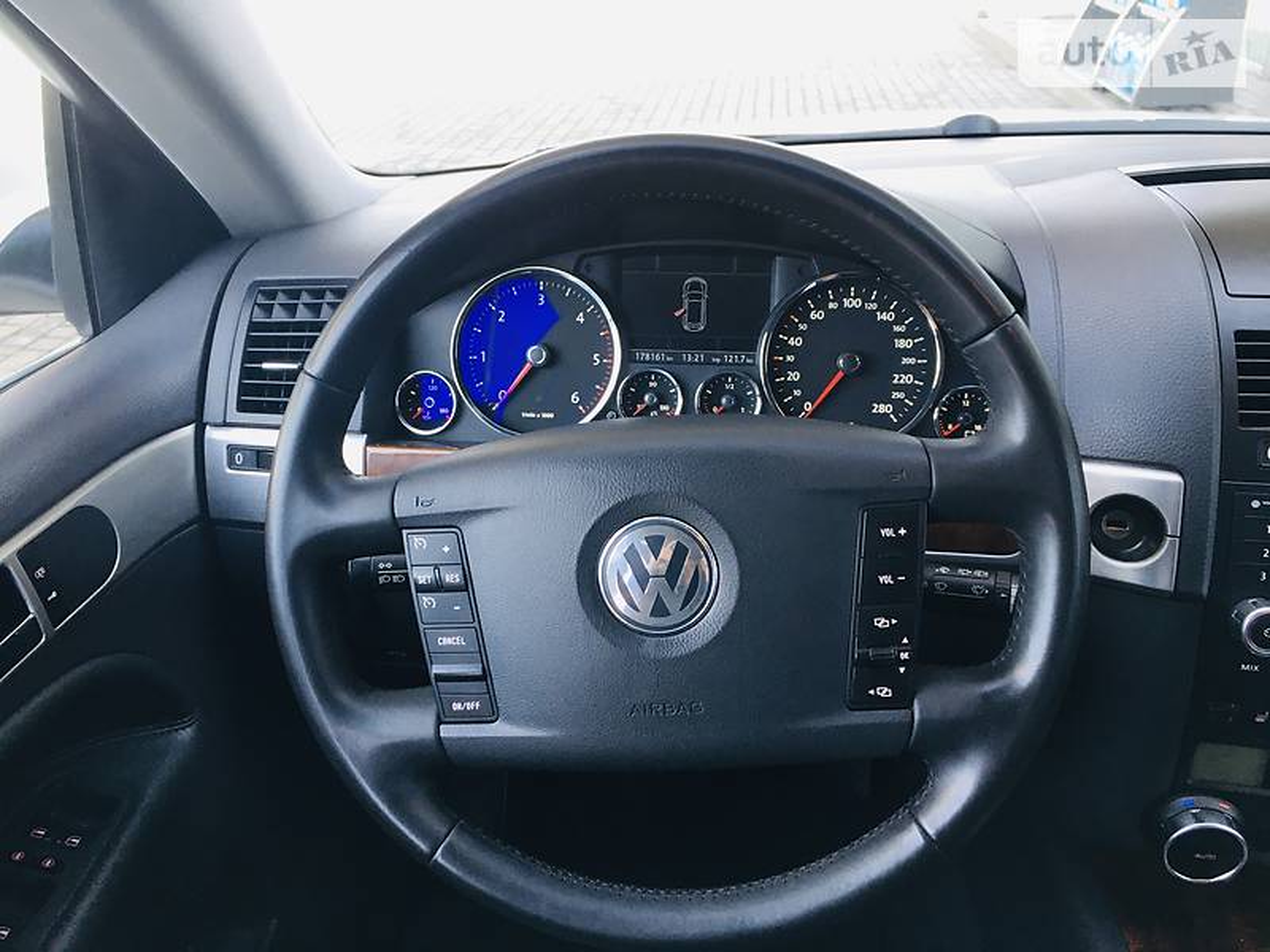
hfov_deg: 61.7
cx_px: 635
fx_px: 1064
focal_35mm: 29
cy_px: 476
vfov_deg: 48.2
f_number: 2.2
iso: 25
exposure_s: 1/33
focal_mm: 4.2
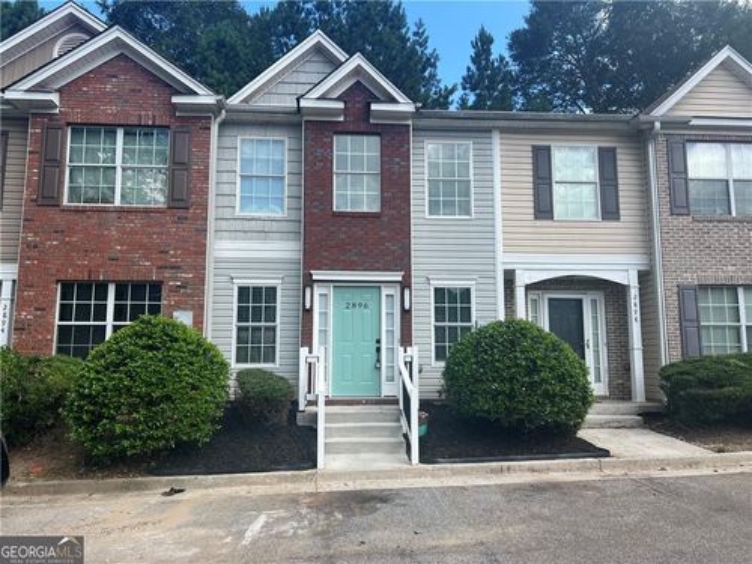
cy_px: 282
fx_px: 565
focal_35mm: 26
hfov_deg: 67.3
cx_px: 376
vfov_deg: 53.1
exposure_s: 1/1869
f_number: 1.5
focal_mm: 5.7
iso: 50
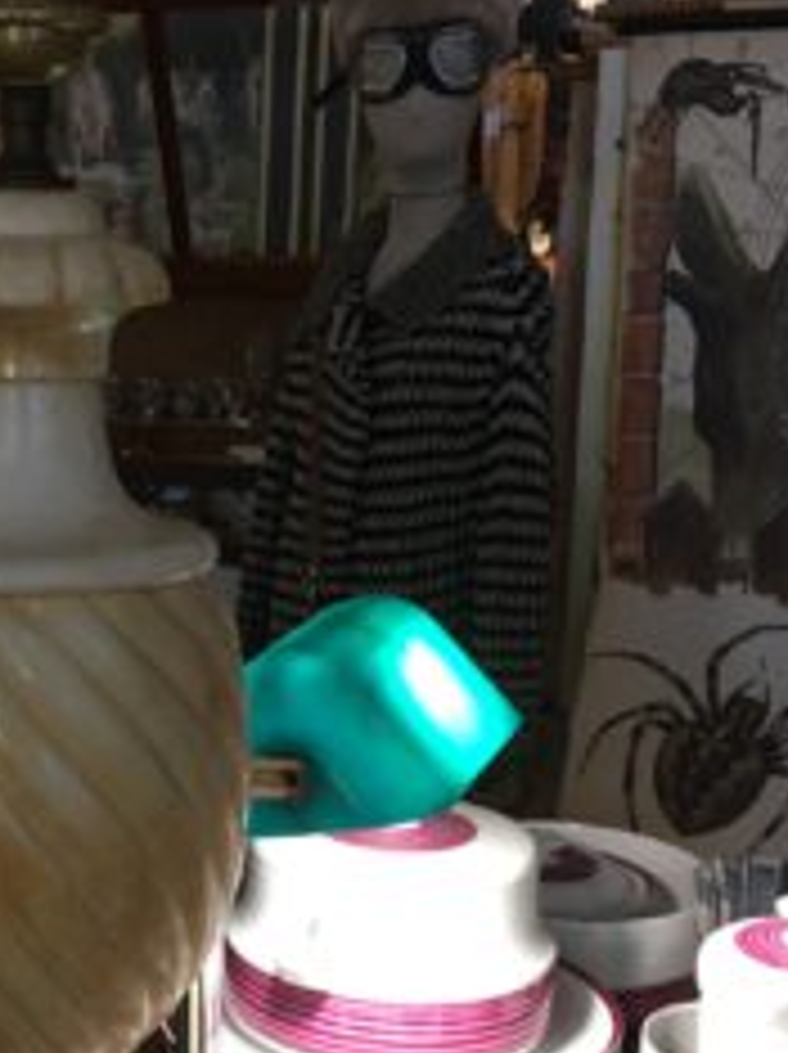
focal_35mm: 58
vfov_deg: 32.8
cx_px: 41
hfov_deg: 24.3
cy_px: 745
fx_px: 1764
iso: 125
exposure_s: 1/33
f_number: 2.2
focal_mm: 4.15
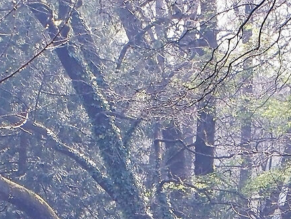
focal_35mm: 657
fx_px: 5526
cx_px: 278
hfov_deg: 3.0
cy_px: 586
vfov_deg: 2.2
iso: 400
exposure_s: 1/160
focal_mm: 60
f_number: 9
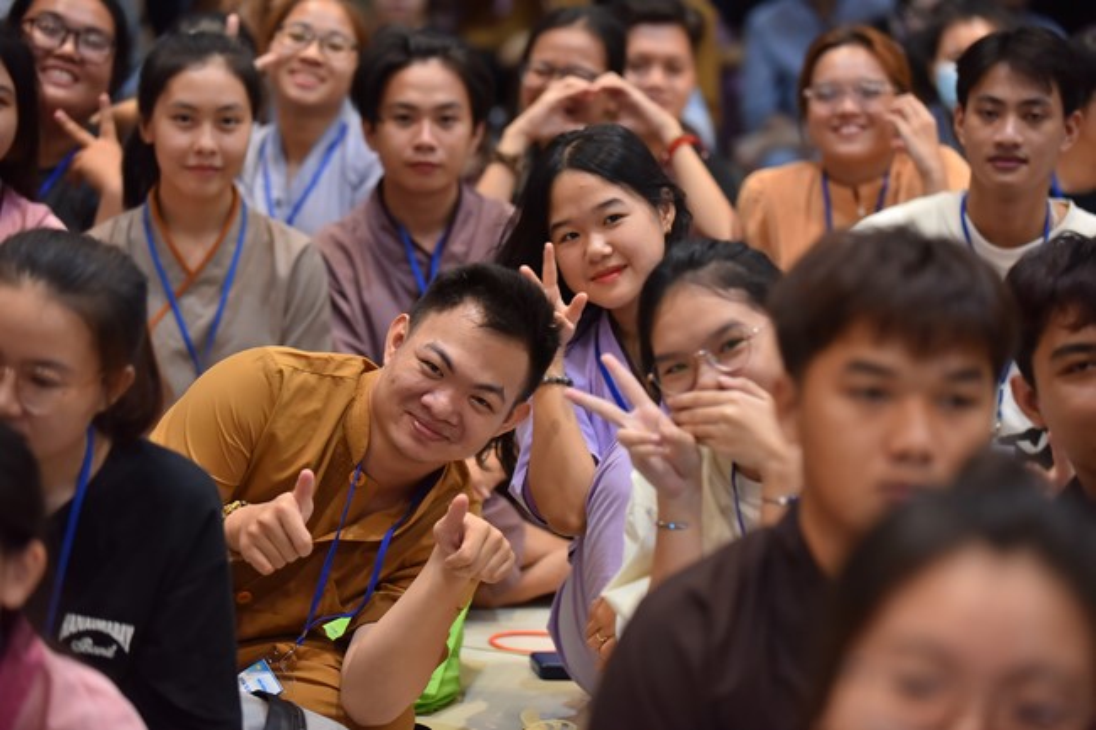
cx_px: 548
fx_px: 3348
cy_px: 365
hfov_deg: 18.6
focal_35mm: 110
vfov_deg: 12.4
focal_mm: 110
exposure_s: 1/250
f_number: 2.8
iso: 1250
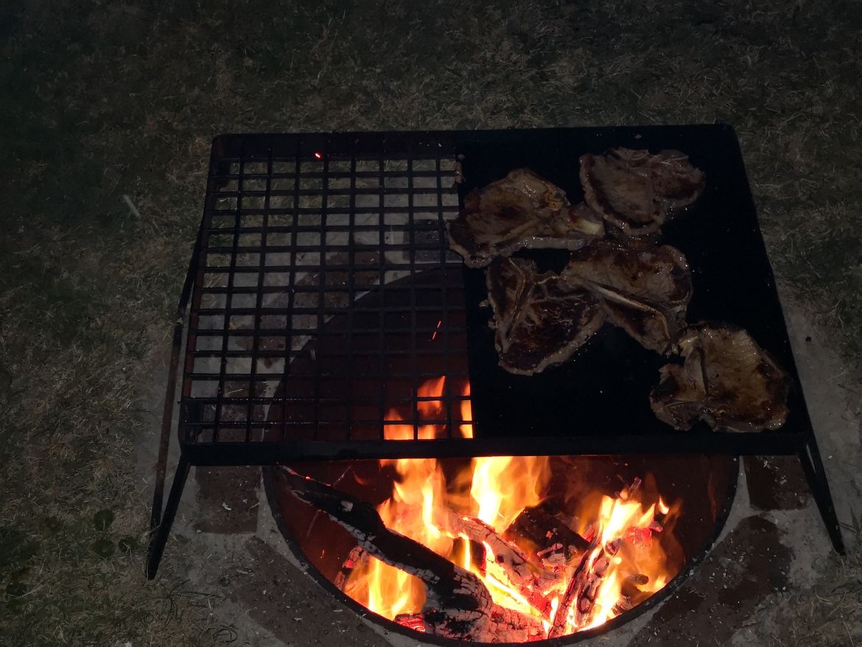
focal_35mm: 54
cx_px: 431
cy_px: 324
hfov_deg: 35.5
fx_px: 1345
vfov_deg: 27.0
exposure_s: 1/50
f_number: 1.6
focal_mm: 3.95
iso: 160
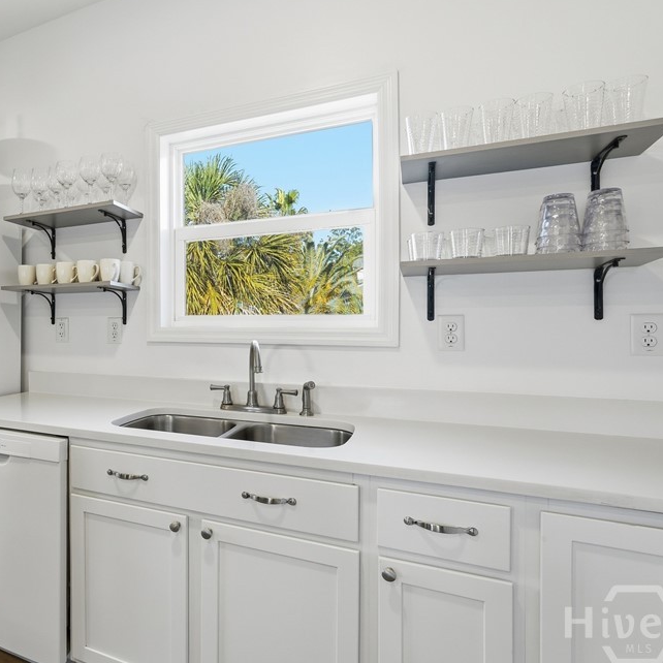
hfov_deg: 61.9
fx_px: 498
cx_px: 137
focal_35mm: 23
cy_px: 326
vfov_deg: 67.3
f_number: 9
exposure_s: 1/200
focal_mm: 16
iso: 320
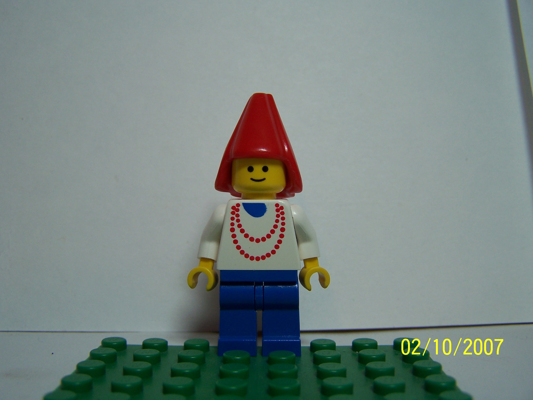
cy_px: 200
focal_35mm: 38
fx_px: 585
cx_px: 266
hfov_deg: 49.0
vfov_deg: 37.7
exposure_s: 1/90
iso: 80
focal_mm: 6.3
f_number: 2.8
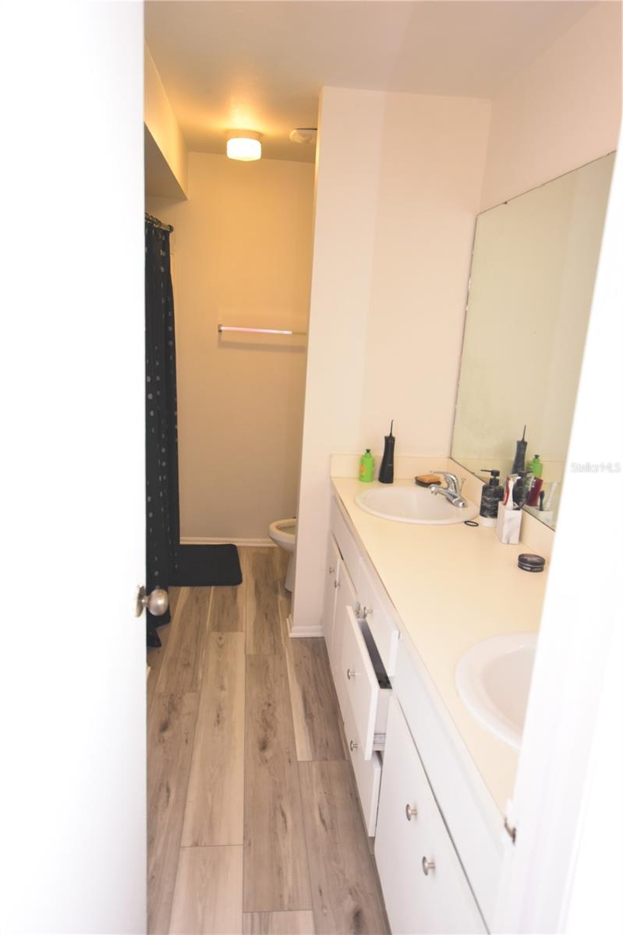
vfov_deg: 81.2
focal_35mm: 21
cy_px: 468
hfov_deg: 59.5
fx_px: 546
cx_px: 312
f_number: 4
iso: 560
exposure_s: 1/60
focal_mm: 14
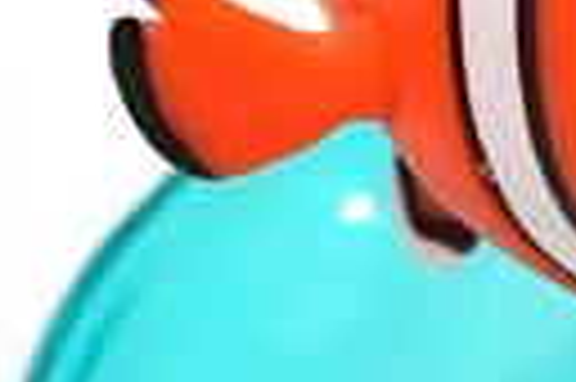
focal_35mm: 278
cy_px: -303
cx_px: 464
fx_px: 4434
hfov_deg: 7.4
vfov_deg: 4.9
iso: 3200
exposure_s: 1/60
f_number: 11
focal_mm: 37
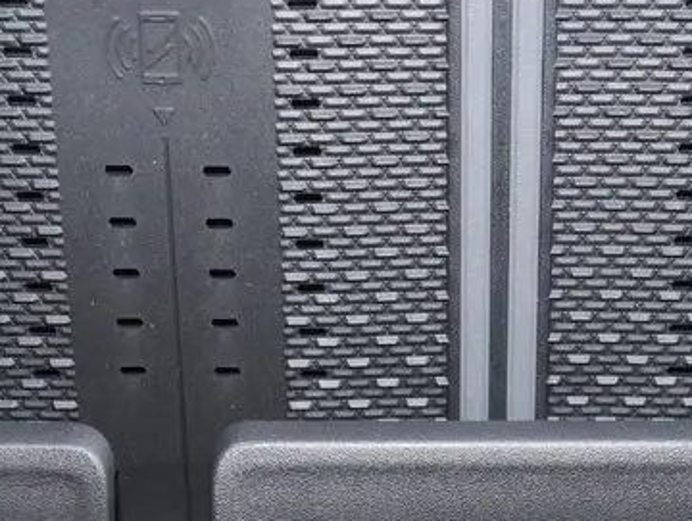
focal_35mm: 96
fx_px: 1922
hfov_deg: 20.3
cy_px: 234
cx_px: 490
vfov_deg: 15.4
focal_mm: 27
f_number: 5.3
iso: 800
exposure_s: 1/60
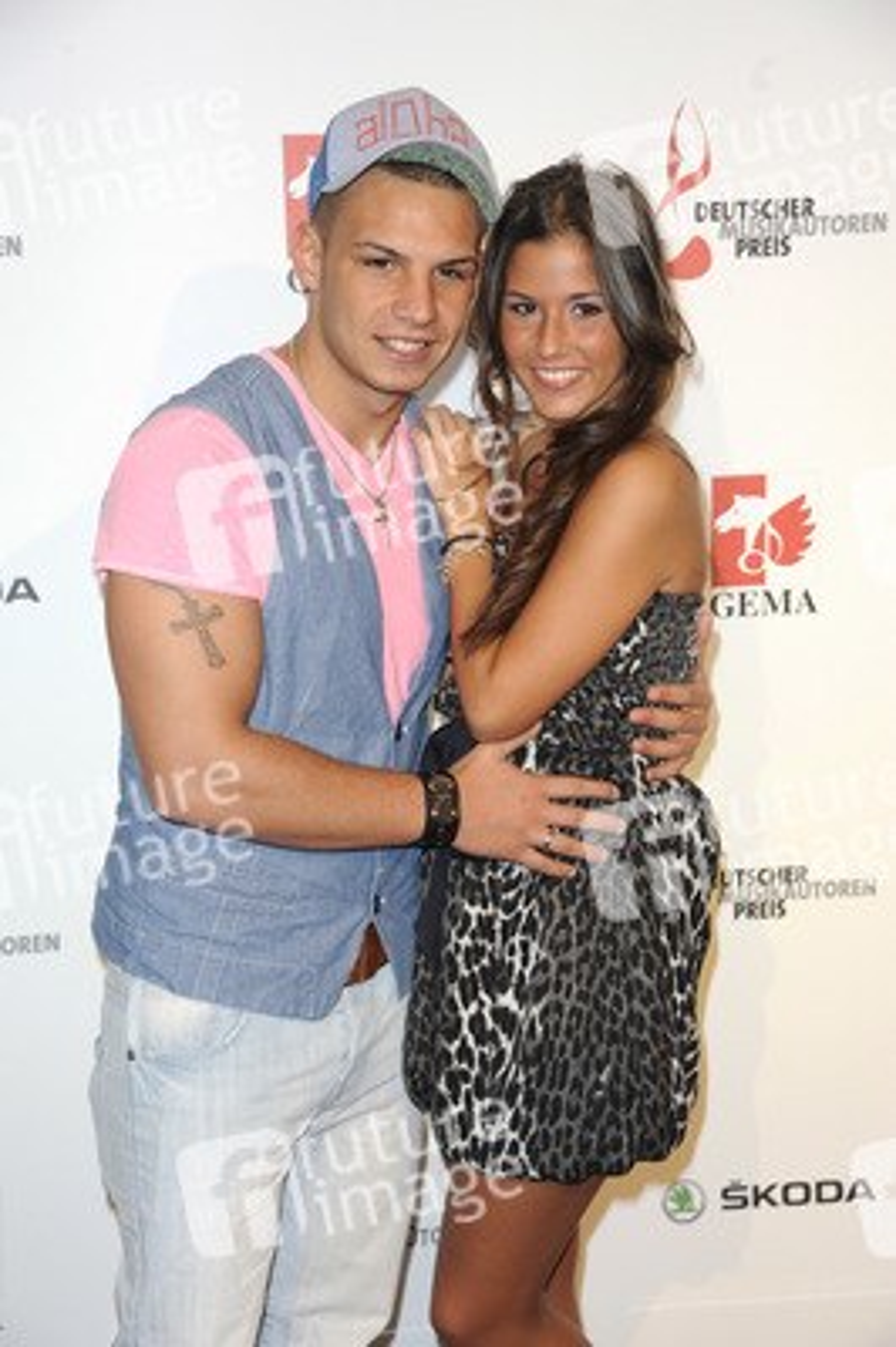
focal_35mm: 78
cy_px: 674
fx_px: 2917
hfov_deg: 17.5
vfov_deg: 26.0
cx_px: 448
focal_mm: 78
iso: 800
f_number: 6.3
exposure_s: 1/160
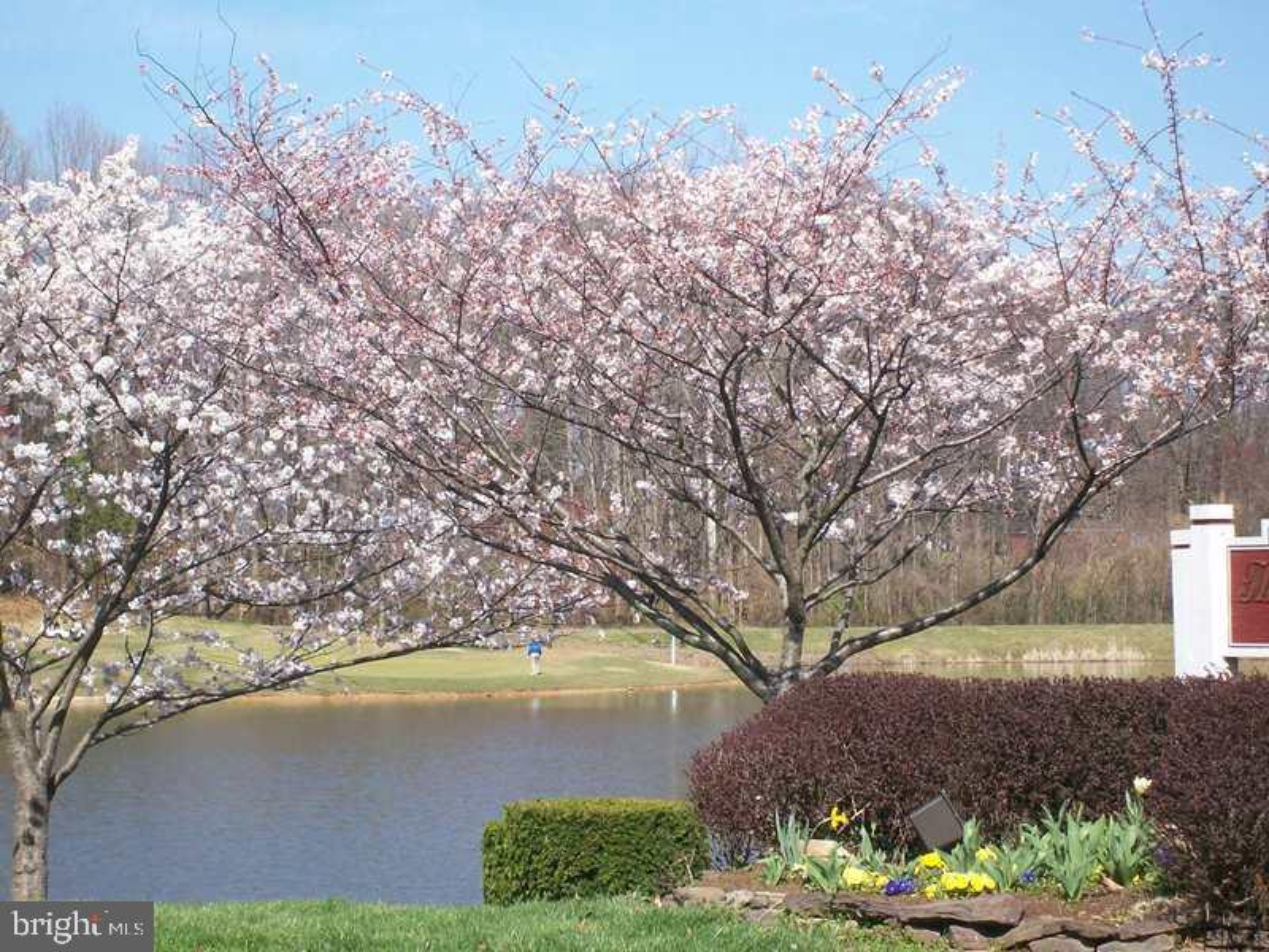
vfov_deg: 14.1
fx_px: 3849
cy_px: 476
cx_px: 634
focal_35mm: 105
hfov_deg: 18.7
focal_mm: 17.4
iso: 80
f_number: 4.9
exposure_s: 1/458
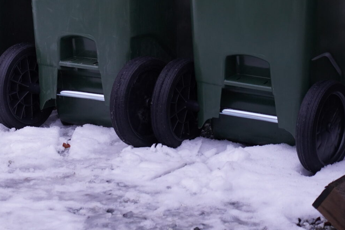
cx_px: 32
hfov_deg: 9.2
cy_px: -66
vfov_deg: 6.1
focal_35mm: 224
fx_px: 2146
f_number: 4
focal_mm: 86
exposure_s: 1/100
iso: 1000
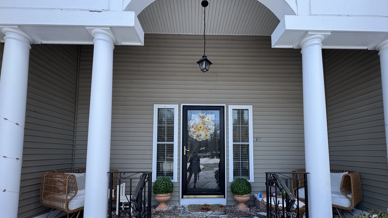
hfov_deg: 99.4
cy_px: 143
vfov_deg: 65.6
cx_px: 198
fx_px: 165
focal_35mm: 16
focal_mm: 2.22
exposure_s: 1/156
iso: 40
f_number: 2.2
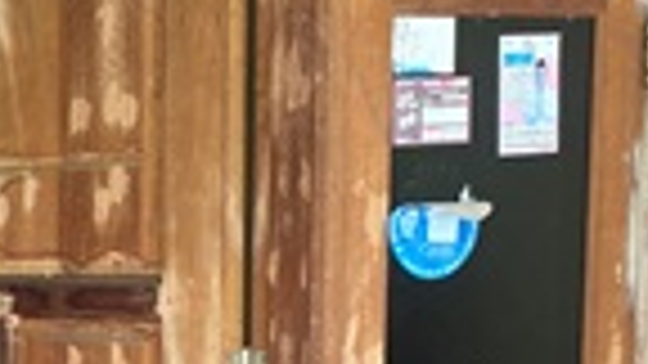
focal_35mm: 105
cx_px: -389
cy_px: 458
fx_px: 1804
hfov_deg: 17.7
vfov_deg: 11.3
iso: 125
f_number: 1.8
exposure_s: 1/105
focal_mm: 4.25
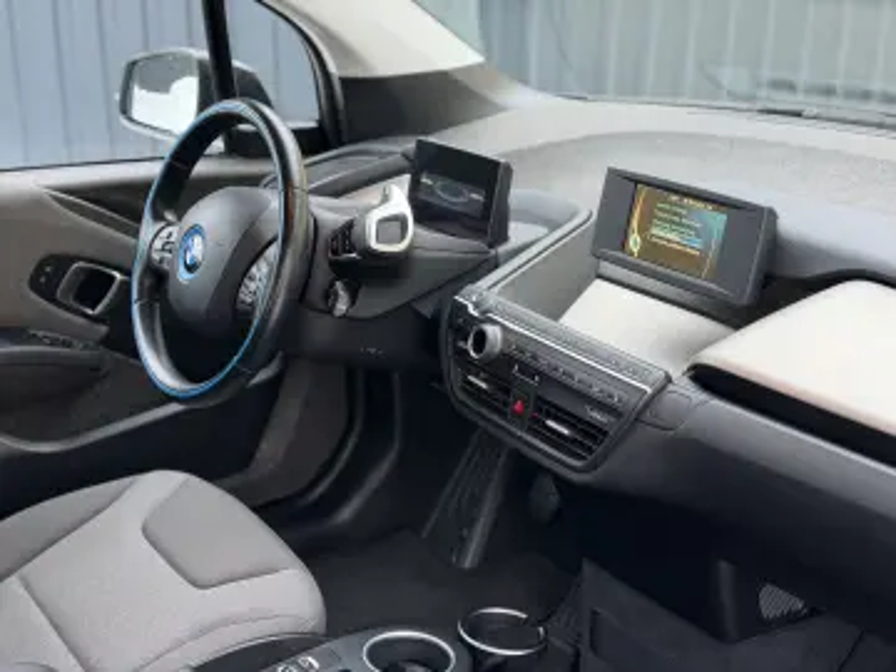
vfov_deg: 30.3
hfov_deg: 39.7
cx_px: 448
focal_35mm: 48
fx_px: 1242
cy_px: 336
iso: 125
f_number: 1.78
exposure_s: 1/60
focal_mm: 6.76
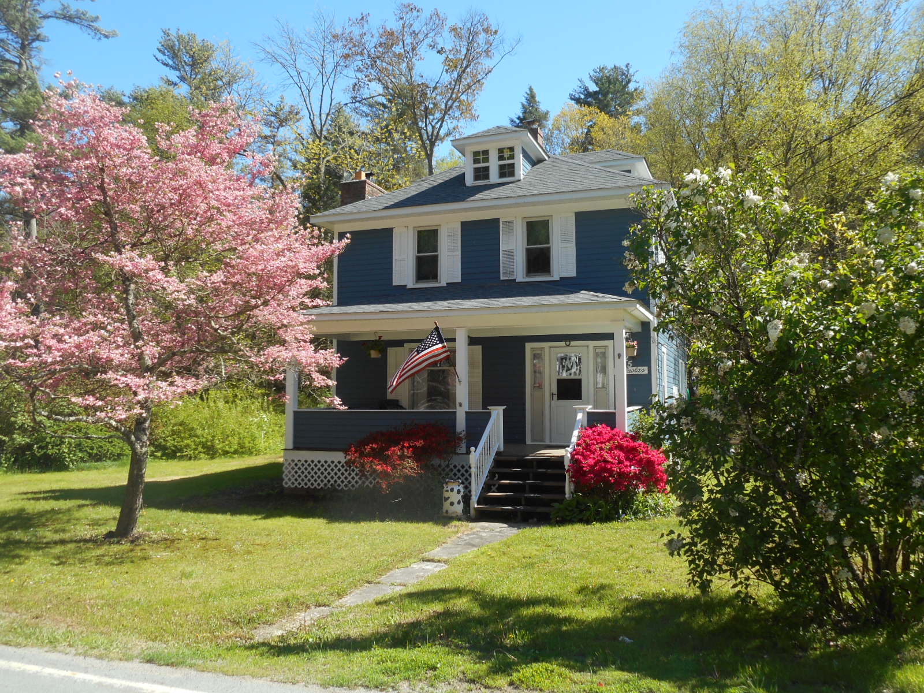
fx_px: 774
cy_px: 346
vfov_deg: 48.2
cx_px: 462
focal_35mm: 29
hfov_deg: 61.7
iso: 80
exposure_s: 1/320
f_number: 4
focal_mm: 5.2
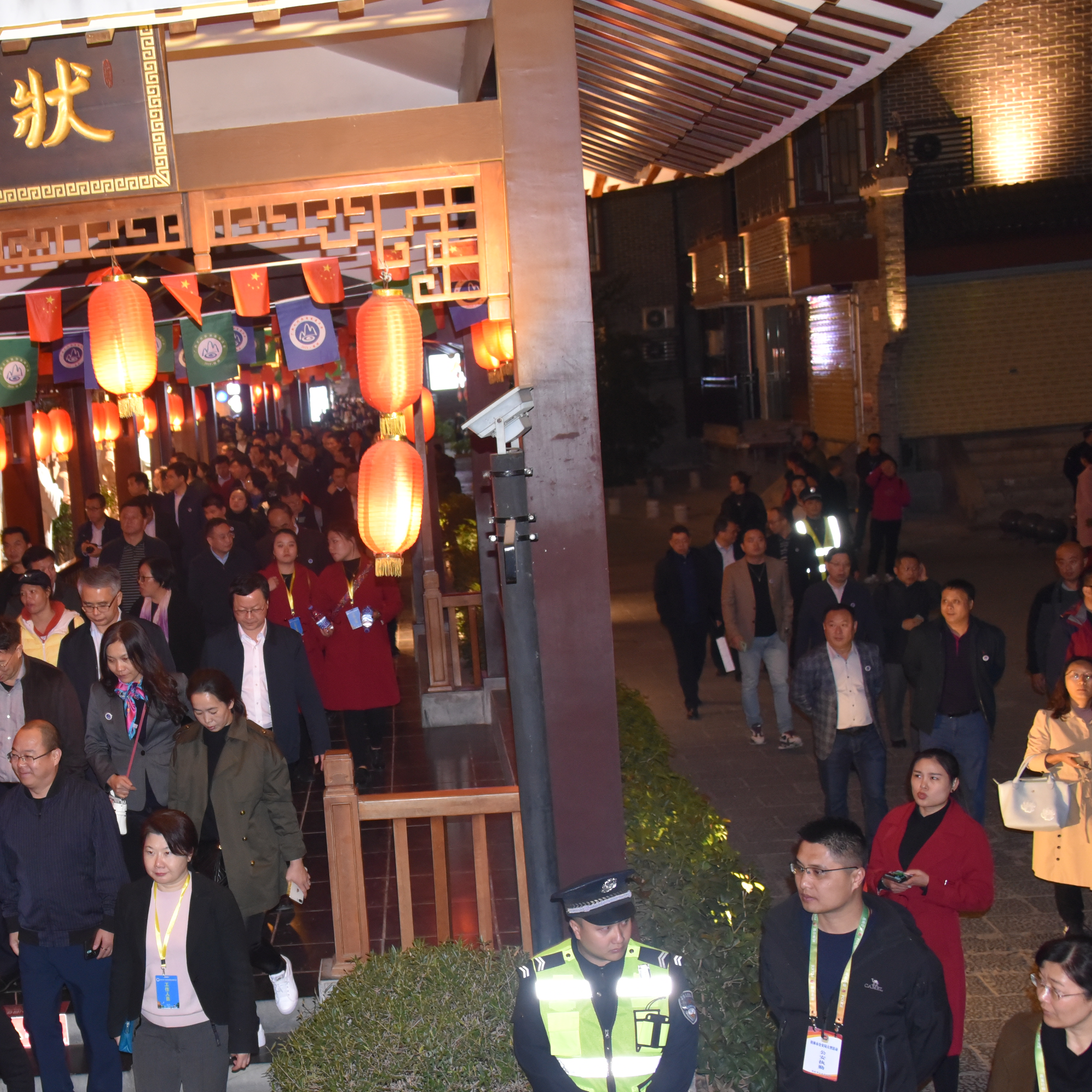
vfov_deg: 33.4
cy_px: 586
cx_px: 236
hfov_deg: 32.6
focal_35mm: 51
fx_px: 1820
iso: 3200
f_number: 4
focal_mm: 36
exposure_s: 1/60
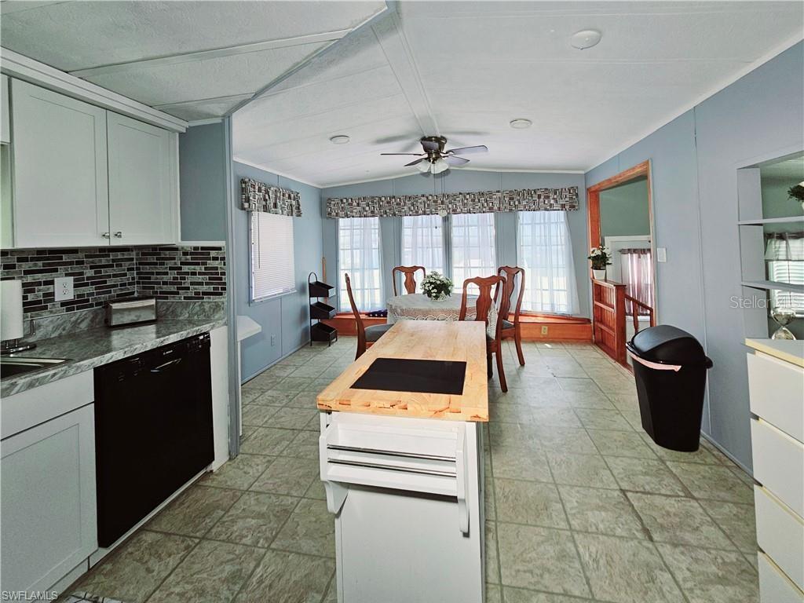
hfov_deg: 106.2
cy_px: 302
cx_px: 402
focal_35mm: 13
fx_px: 302
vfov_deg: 89.9
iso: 64
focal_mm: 2.2
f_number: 2.2
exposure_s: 1/60.2
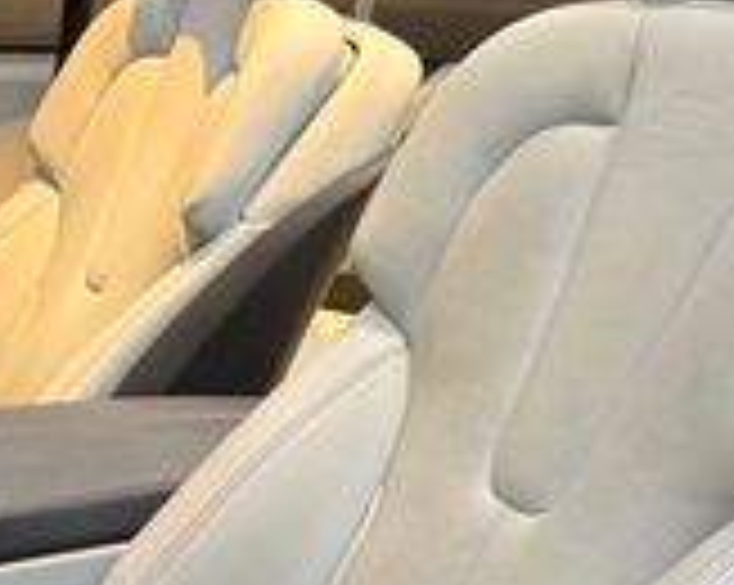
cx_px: 14
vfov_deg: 16.2
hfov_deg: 20.2
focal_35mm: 92
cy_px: 630
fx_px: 1996
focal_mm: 6.76
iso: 200
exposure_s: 1/60
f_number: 1.78
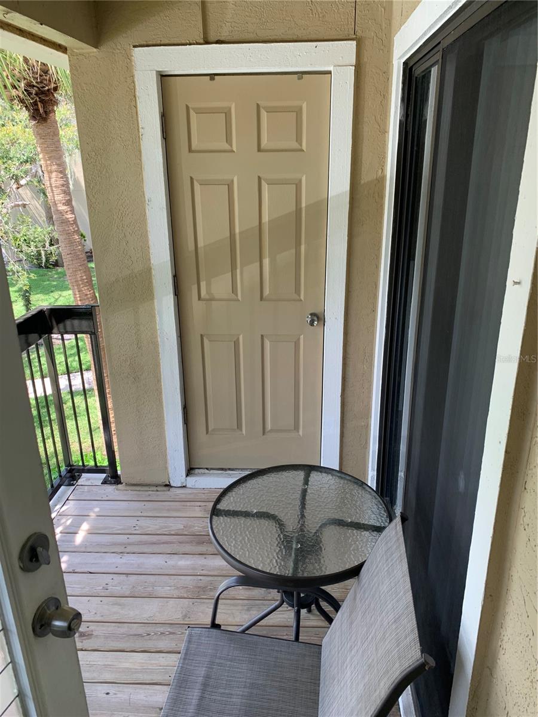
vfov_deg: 67.3
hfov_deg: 53.1
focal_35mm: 26
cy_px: 358
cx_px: 269
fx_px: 539
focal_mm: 4.25
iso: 25
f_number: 1.8
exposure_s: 1/122
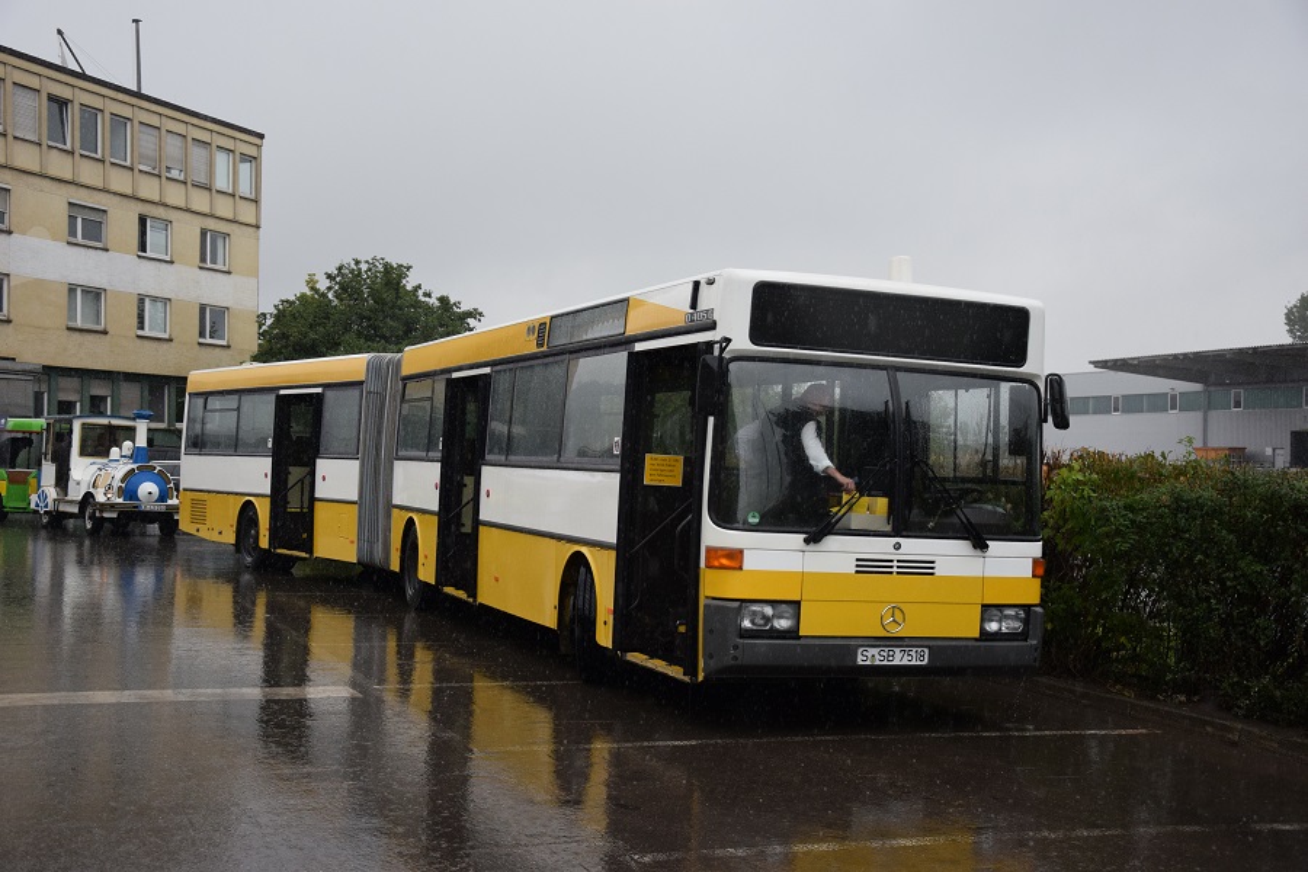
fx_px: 1526
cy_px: 436
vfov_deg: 31.9
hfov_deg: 46.4
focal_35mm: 42
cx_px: 654
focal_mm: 28
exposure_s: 1/640
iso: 800
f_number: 4
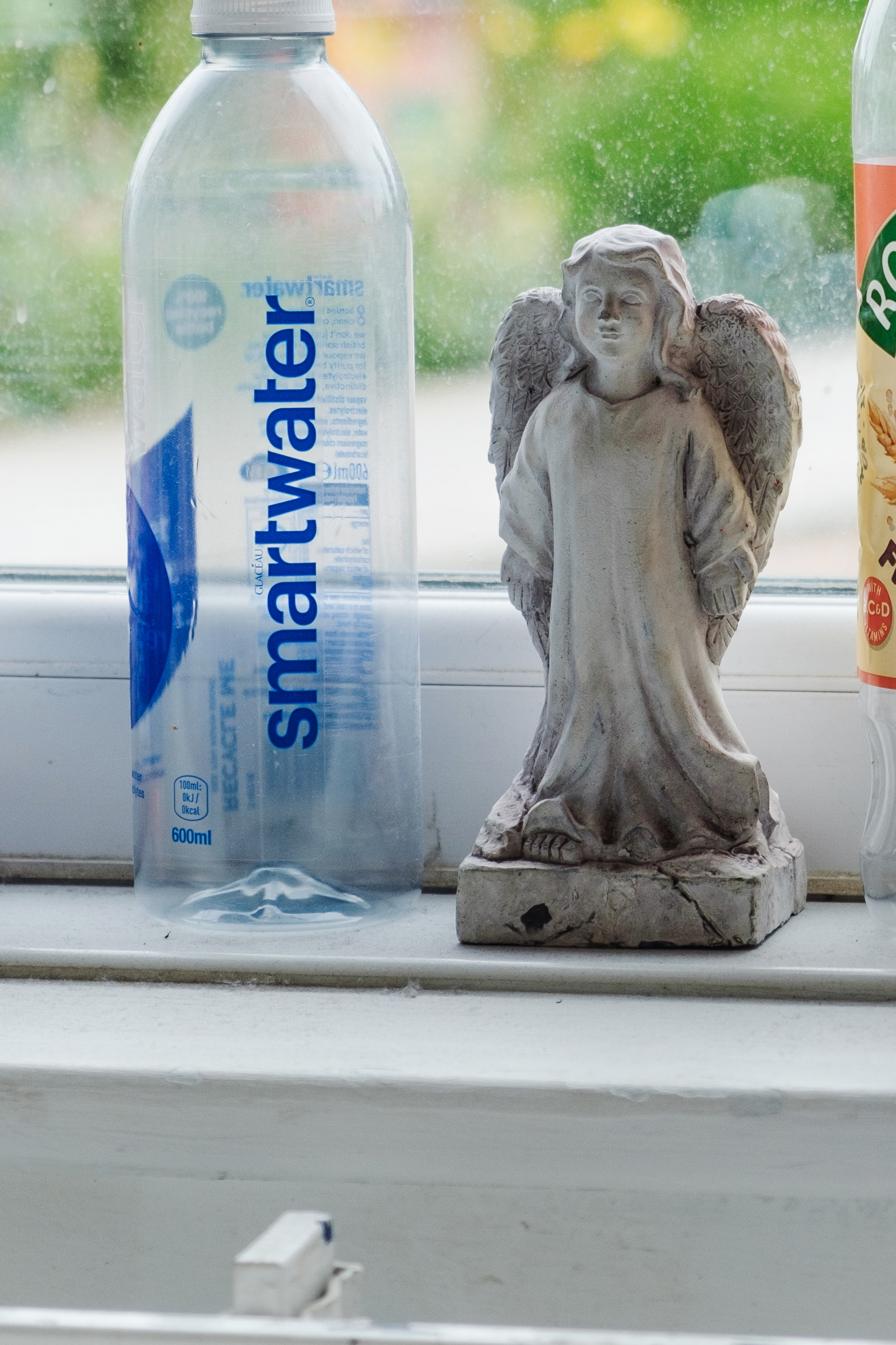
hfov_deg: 8.0
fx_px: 6421
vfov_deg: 11.9
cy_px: 463
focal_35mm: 172
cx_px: 675
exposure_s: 1/500
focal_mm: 55
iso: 200
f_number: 4
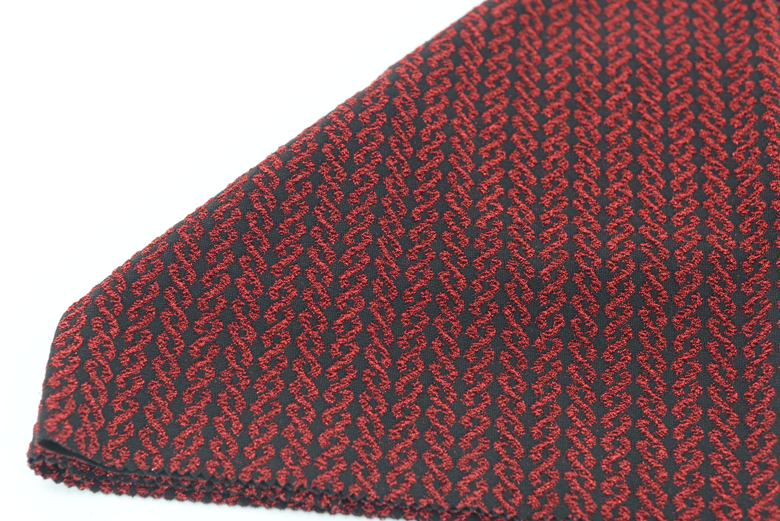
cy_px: 262
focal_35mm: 57
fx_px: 1235
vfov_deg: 23.8
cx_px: 345
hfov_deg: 35.0
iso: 100
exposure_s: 1/40
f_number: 4
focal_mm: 50
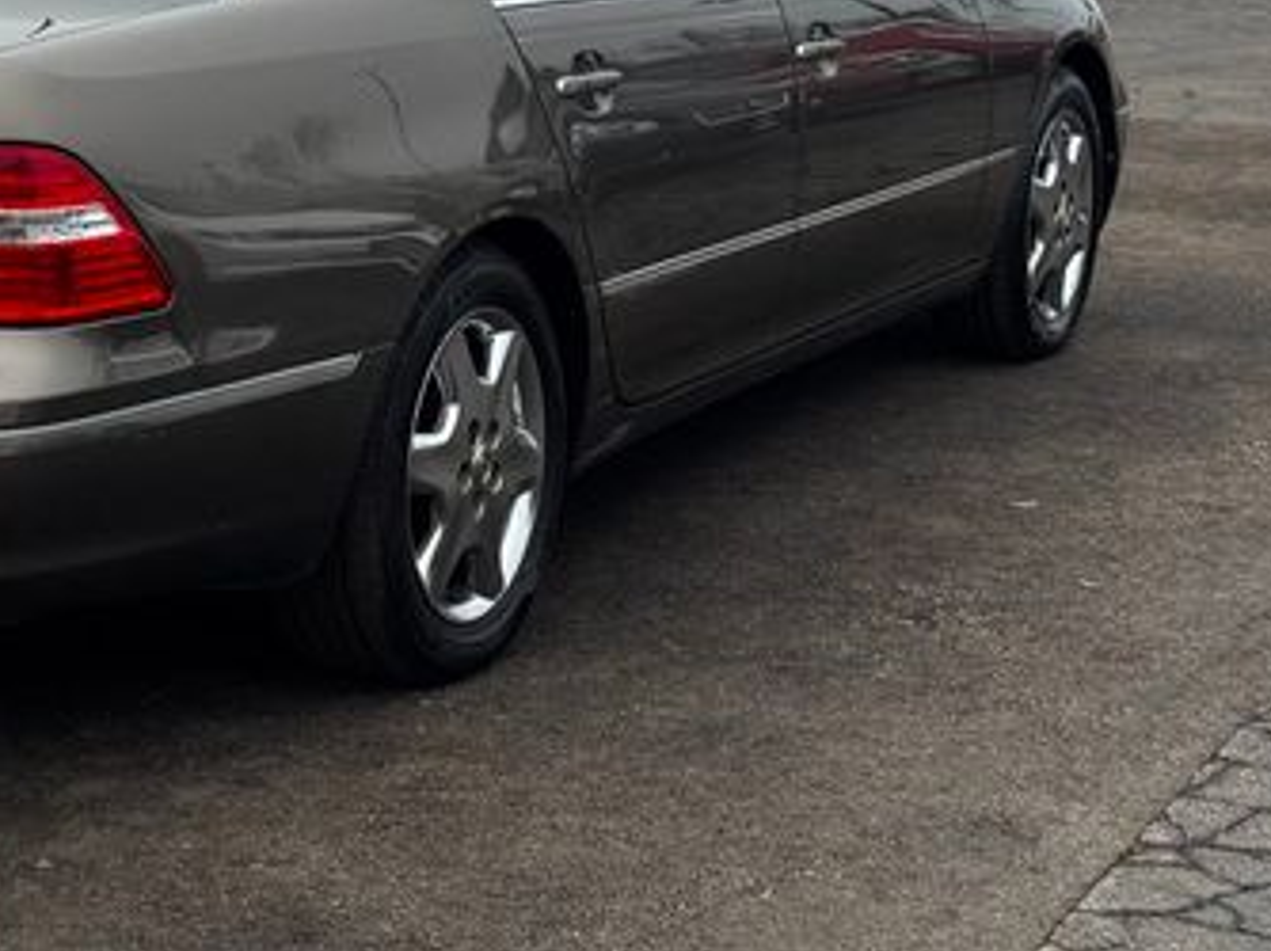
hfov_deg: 21.0
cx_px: 202
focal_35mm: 92
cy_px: 42
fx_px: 3376
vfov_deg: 15.8
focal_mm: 6.76
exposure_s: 1/1560
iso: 64
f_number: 1.78
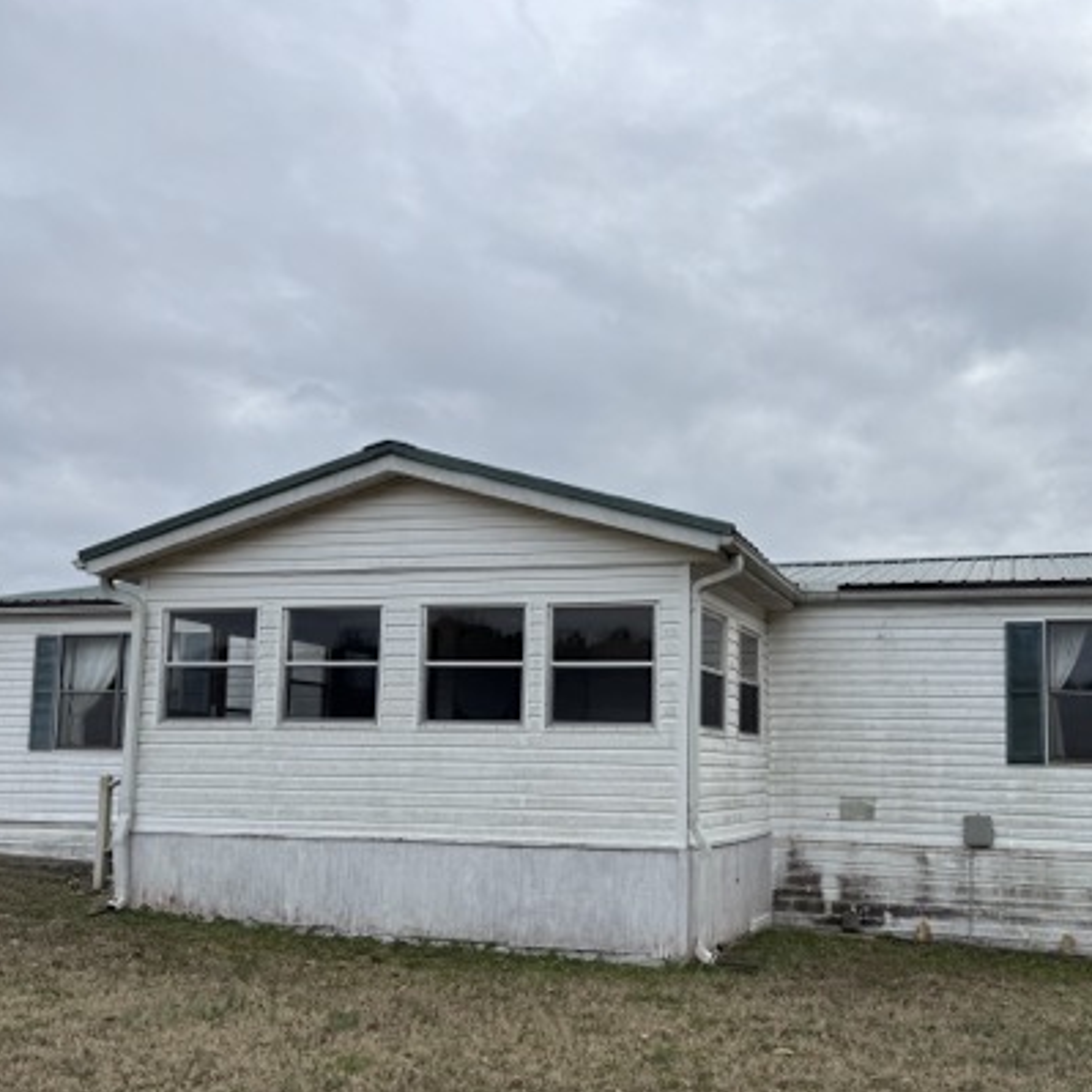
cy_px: 638
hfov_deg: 48.0
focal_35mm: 34
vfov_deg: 48.2
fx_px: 1213
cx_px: 687
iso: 80
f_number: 1.78
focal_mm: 6.76
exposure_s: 1/4049
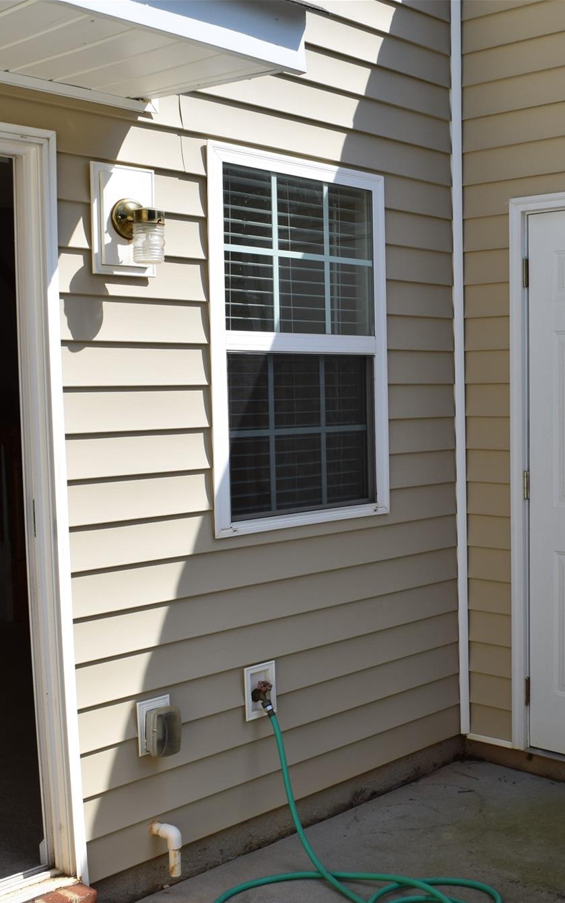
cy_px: 459
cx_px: 426
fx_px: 1035
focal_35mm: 42
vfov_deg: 47.2
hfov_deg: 30.0
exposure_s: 1/400
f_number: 10
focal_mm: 18
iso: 200
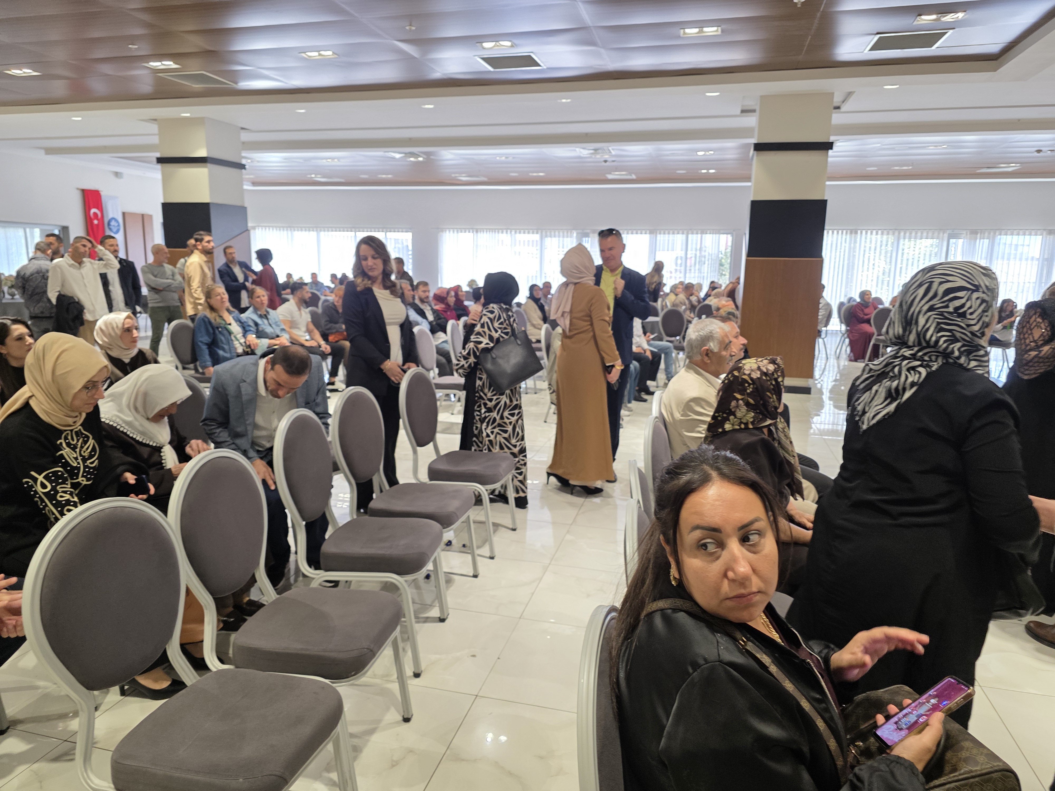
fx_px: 701
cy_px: 396
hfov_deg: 73.9
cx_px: 528
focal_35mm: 23
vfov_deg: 58.9
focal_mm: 6.3
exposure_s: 1/100
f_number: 1.7
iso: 200
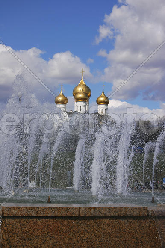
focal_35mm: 82
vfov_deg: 24.6
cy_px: 124
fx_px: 568
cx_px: 82
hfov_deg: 16.5
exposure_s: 1/800
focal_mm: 55
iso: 200
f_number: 7.1
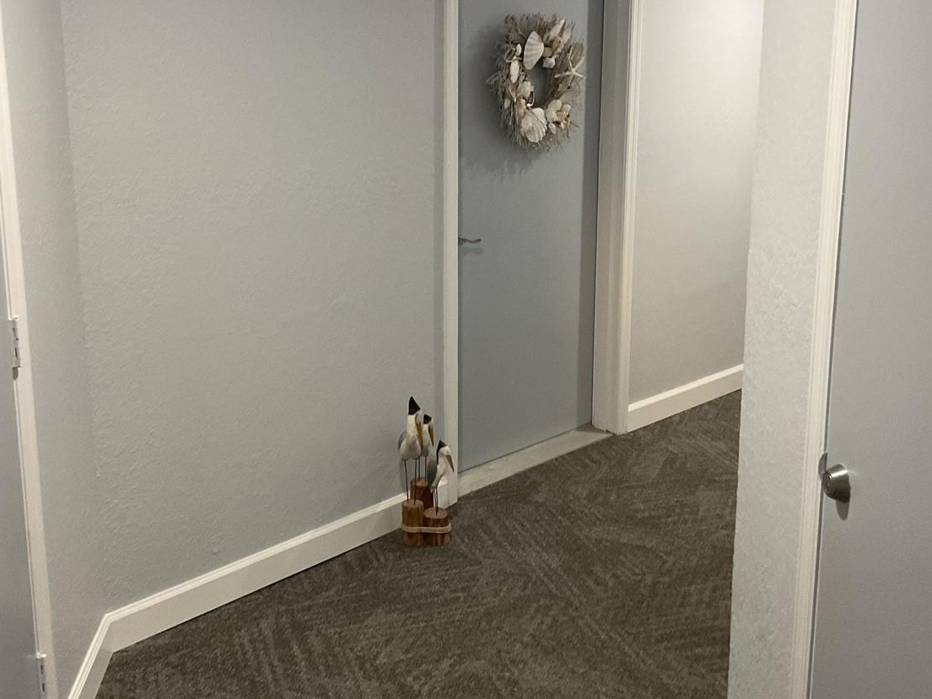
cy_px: 261
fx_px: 1131
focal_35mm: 42
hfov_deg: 44.8
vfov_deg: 34.2
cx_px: 437
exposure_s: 1/60
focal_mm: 3
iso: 200
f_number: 1.8
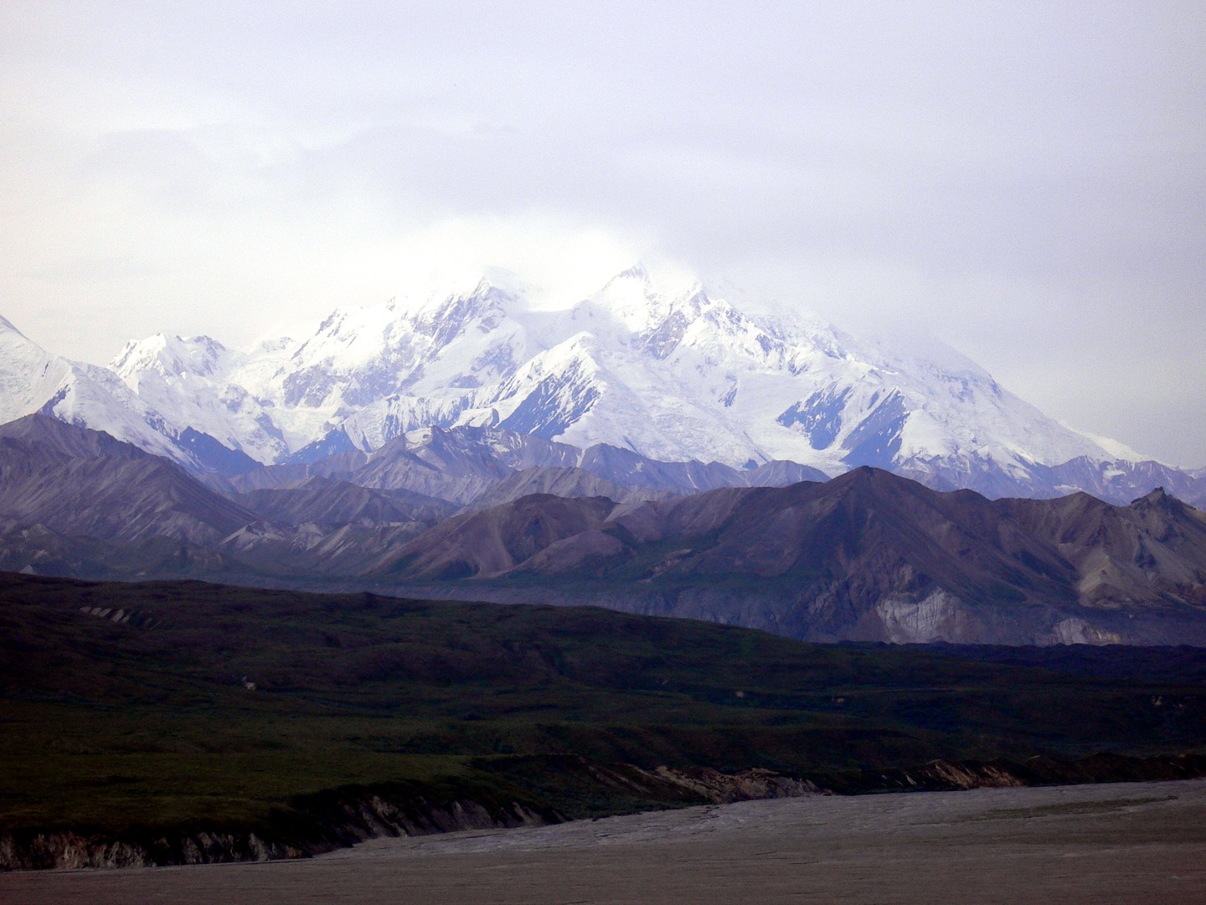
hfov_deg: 18.7
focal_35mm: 105
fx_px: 3658
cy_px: 452
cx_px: 603
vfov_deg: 14.1
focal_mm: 17.4
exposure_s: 1/200
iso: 80
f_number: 10
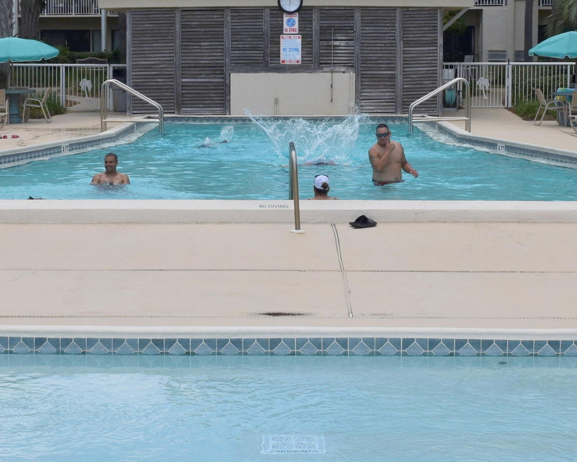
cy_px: 166
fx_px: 1423
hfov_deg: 22.9
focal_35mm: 83
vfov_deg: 18.4
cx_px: 230
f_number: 11
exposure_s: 1/200
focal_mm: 21
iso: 100
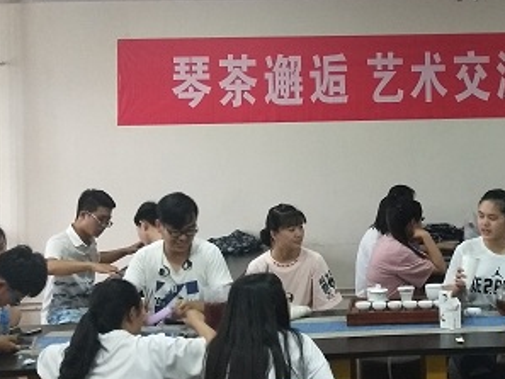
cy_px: 126
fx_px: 817
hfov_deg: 33.3
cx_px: 406
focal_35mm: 56
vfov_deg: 26.0
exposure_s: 1/25
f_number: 2
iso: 400
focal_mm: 3.88
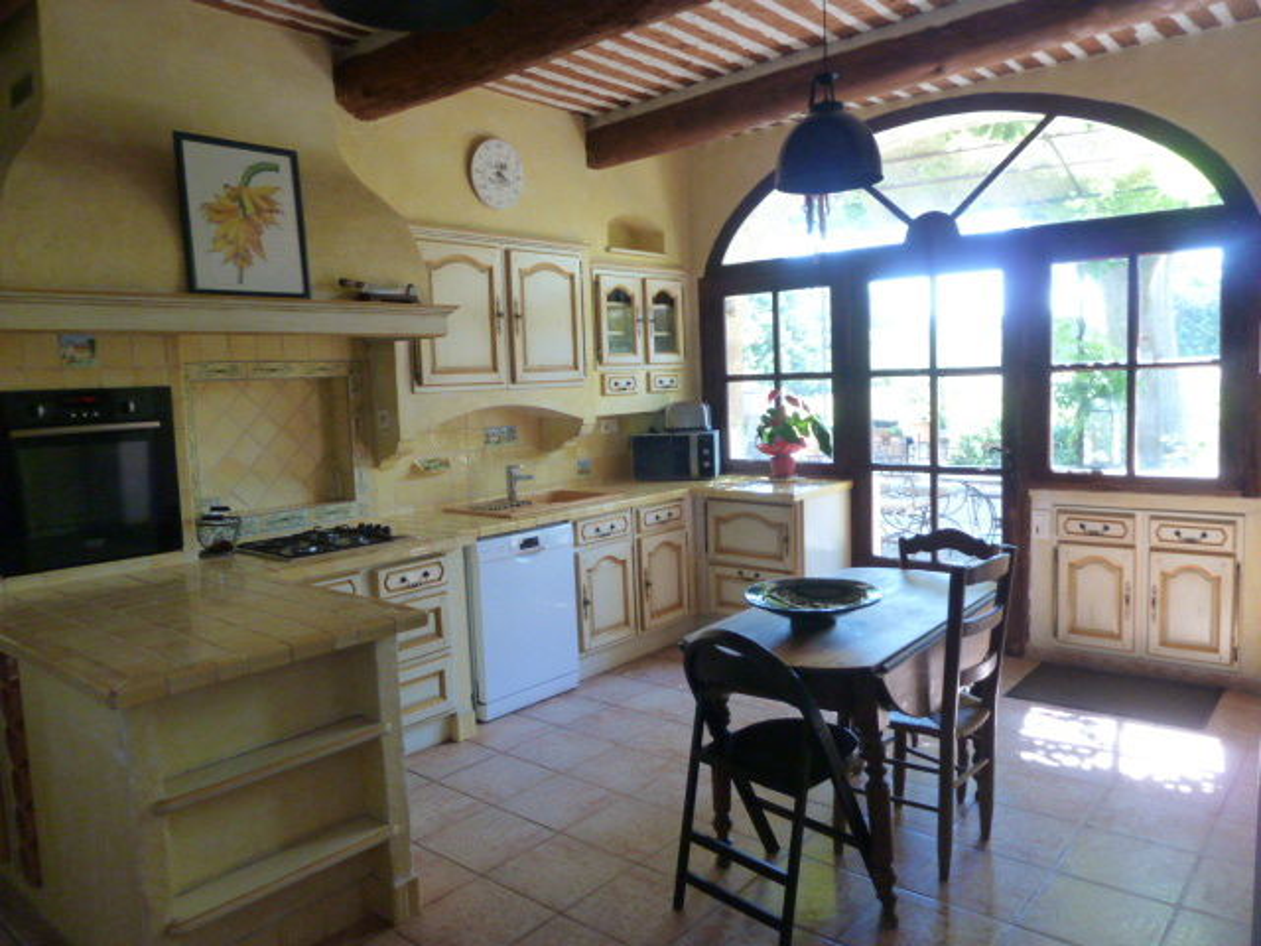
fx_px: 911
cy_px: 473
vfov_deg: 54.9
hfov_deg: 69.4
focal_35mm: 25
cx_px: 630
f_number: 3.3
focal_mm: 4.1
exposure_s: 1/30
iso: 320
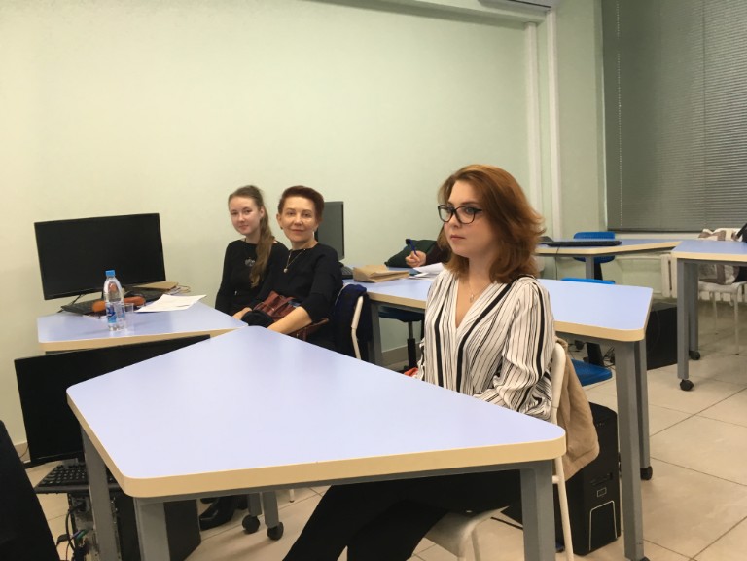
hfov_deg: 61.7
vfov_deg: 48.2
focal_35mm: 29
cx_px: 374
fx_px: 626
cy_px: 280
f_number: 2.2
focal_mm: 4.15
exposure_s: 1/33
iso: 40
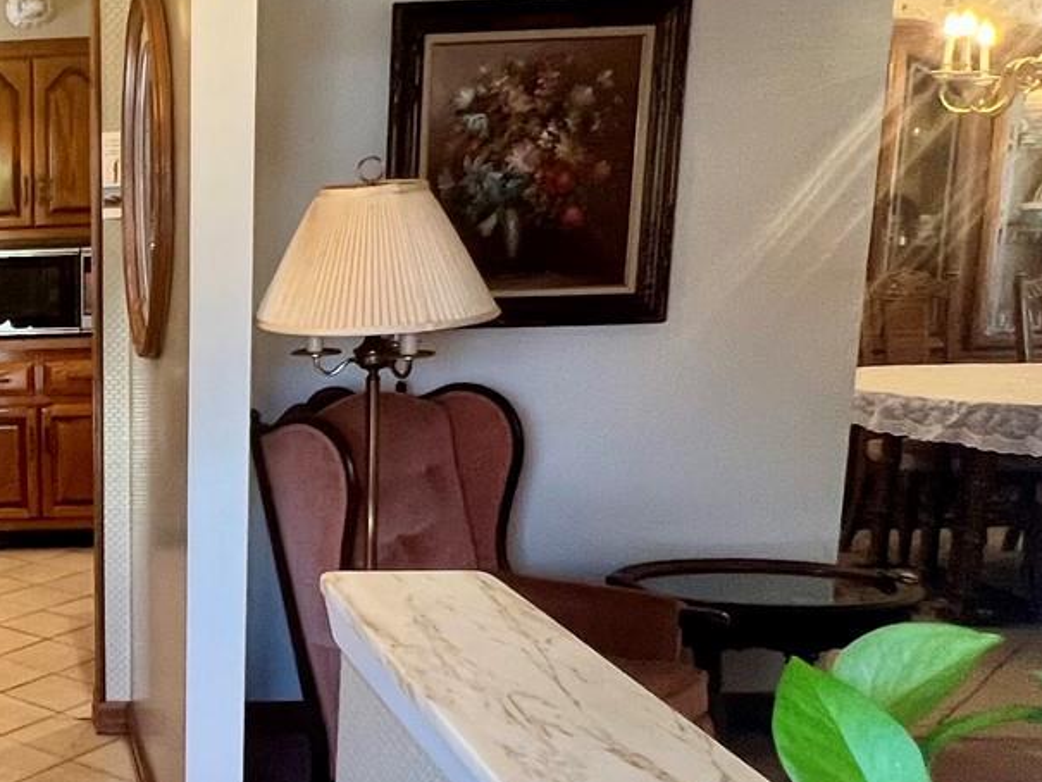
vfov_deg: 32.7
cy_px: 505
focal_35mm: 44
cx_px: -115
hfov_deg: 36.2
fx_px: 1325
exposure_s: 1/60
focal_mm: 1.57
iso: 160
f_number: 1.8
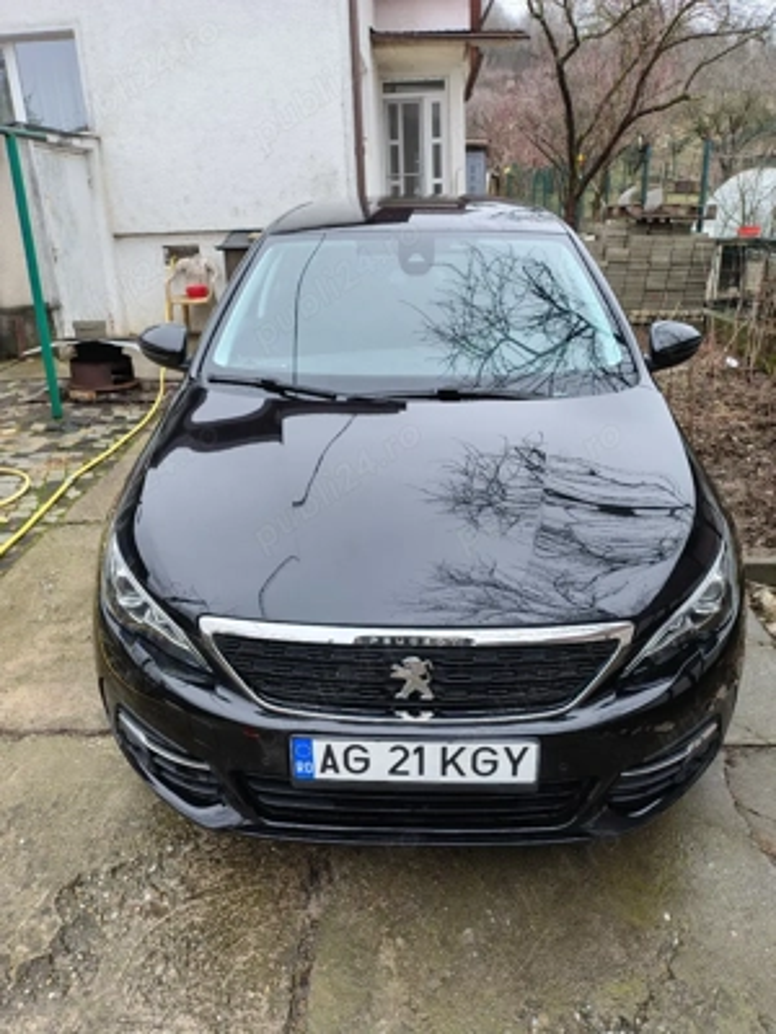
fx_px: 747
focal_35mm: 25
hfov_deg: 54.9
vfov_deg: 69.4
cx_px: 388
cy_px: 517
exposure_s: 1/100
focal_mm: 4.71
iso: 252
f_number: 1.7
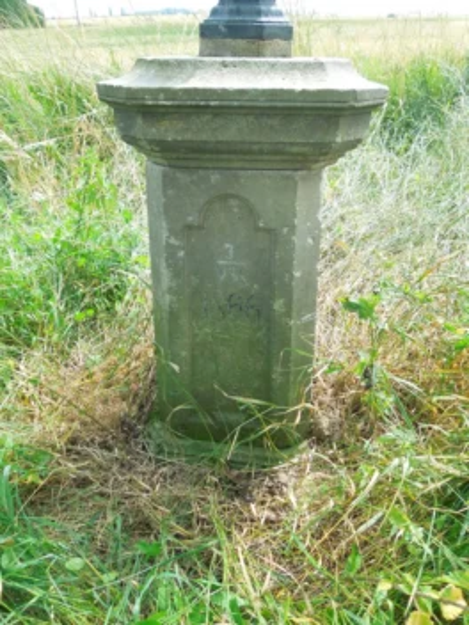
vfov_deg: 69.4
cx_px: 234
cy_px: 312
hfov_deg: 54.9
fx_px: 452
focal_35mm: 25
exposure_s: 1/200
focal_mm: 4.5
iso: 400
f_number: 6.6
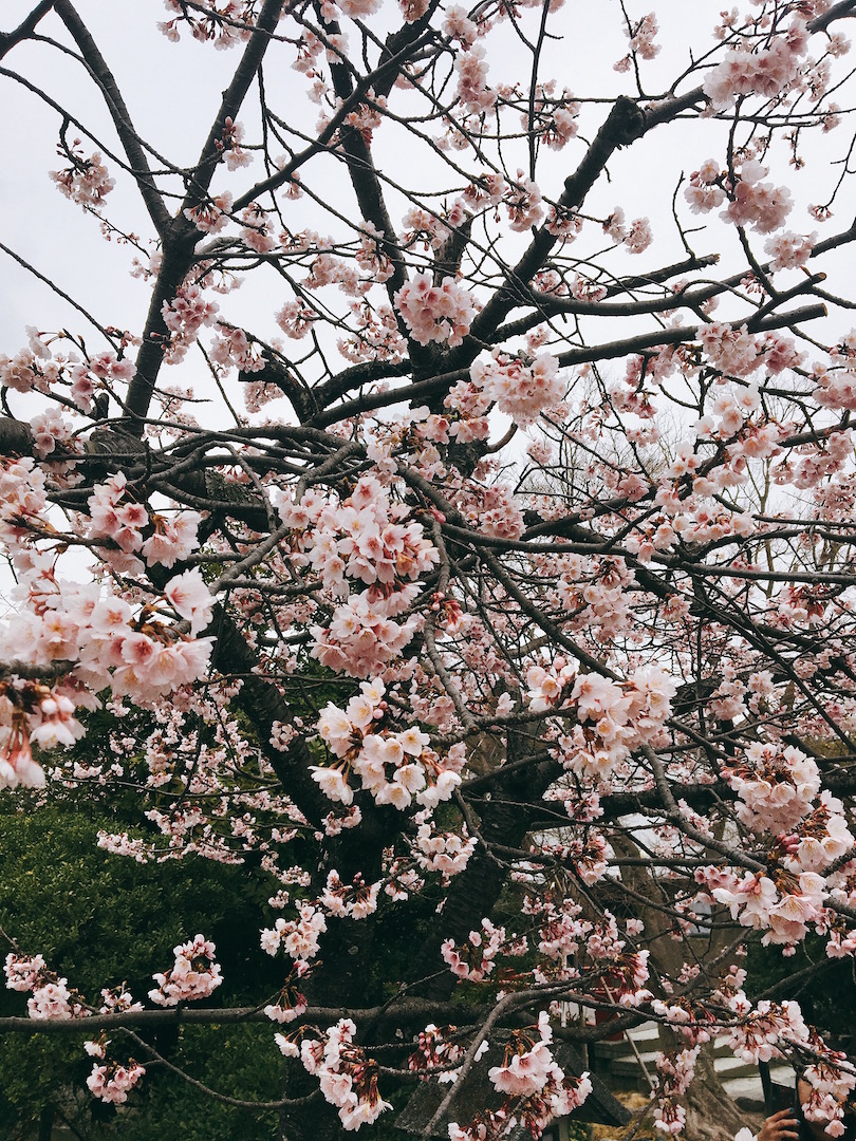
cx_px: 428
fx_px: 956
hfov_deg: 48.2
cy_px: 570
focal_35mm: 29
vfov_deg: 61.7
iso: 25
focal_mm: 4.15
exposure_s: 1/2331
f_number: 2.2
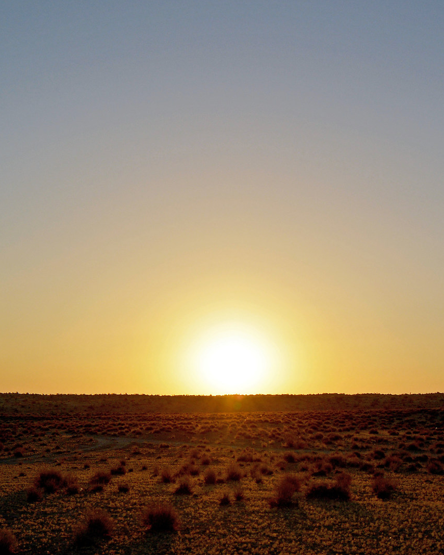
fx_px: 936
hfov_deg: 26.7
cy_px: 367
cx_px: 251
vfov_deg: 32.8
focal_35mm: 57
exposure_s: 1/3200
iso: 100
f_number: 3.5
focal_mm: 18
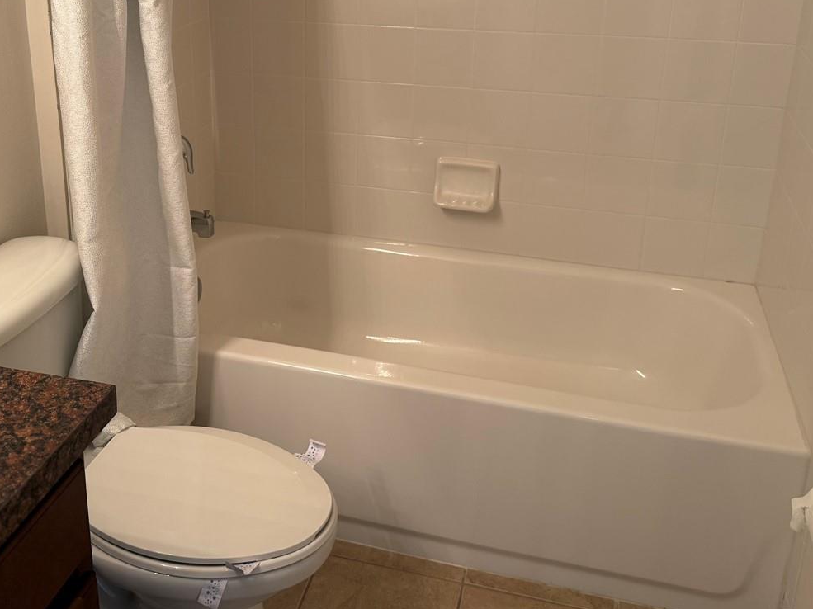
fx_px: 916
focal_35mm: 39
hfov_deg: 47.5
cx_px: 308
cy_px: 169
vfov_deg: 36.1
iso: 200
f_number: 1.78
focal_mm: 6.76
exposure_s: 1/120
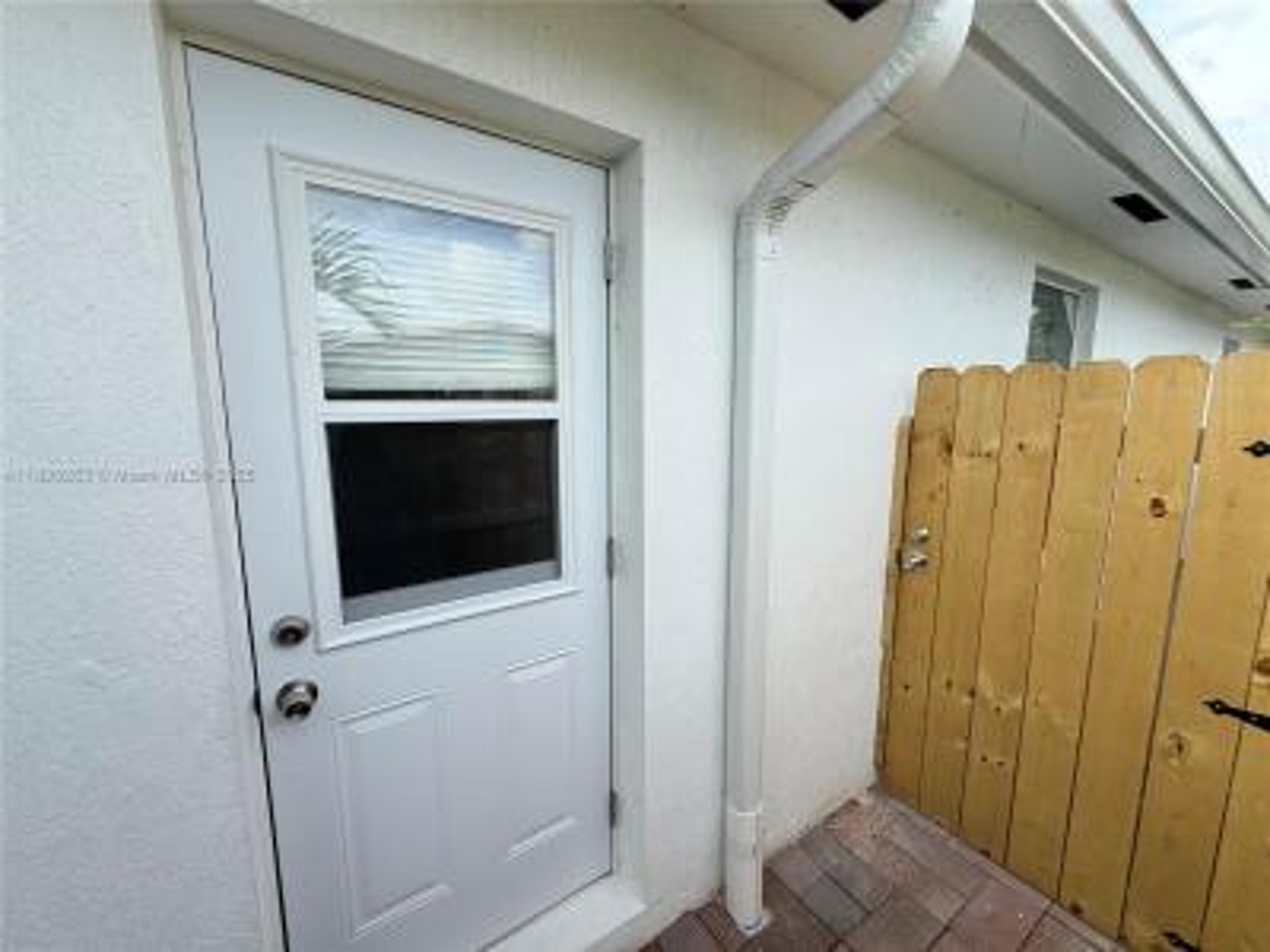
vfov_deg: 85.7
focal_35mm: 14
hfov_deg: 102.1
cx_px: 635
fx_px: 514
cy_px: 476
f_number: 2.2
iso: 50
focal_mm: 2.22
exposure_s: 1/751
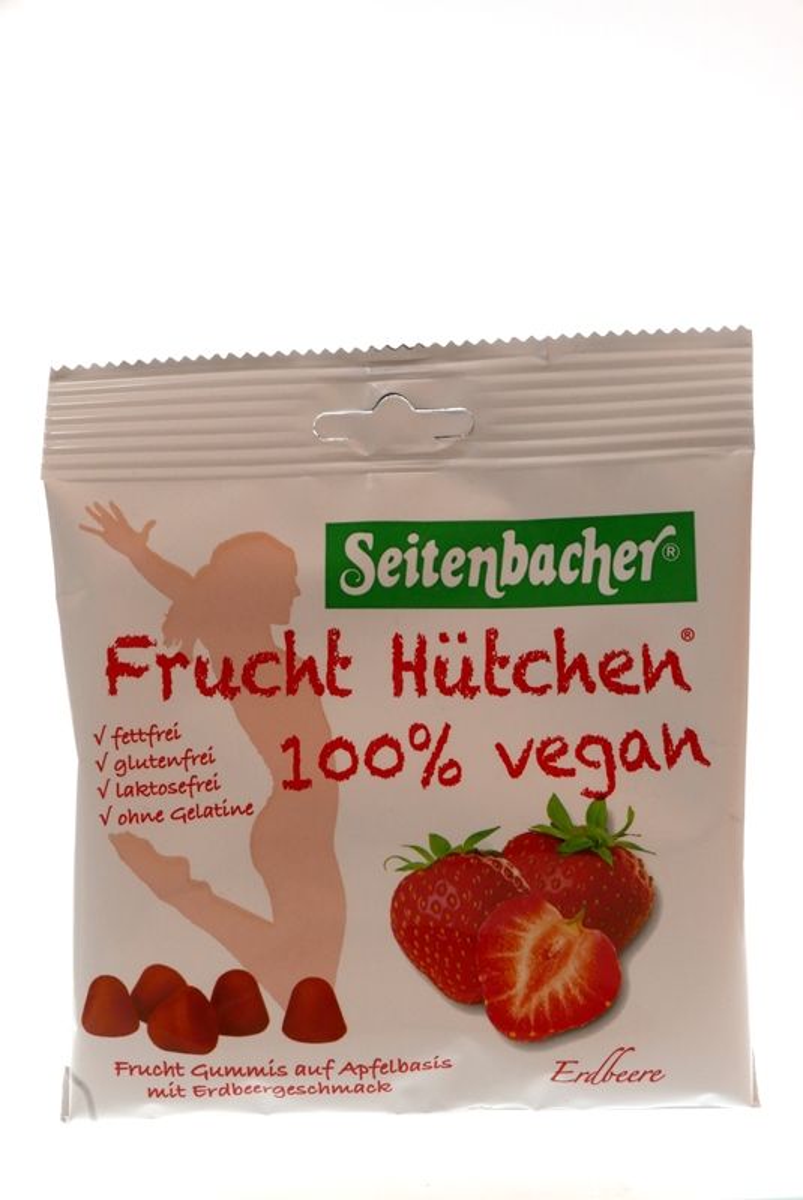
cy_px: 600
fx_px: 2070
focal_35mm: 62
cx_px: 402
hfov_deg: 22.0
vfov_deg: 32.4
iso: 800
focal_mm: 28.2
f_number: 16
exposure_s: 1/15
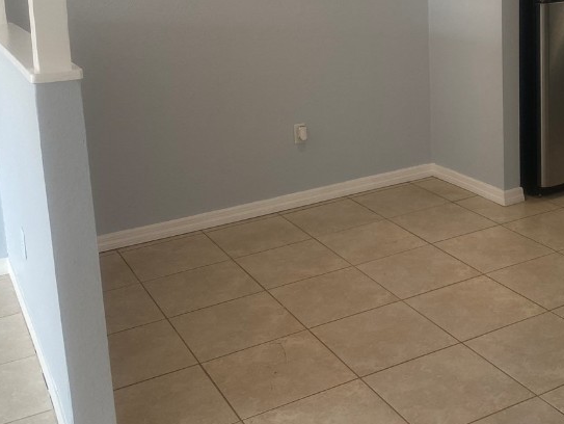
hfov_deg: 38.1
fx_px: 799
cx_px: 410
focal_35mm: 49
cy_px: 82
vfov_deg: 29.0
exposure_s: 1/121
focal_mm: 4.25
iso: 100
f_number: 1.8
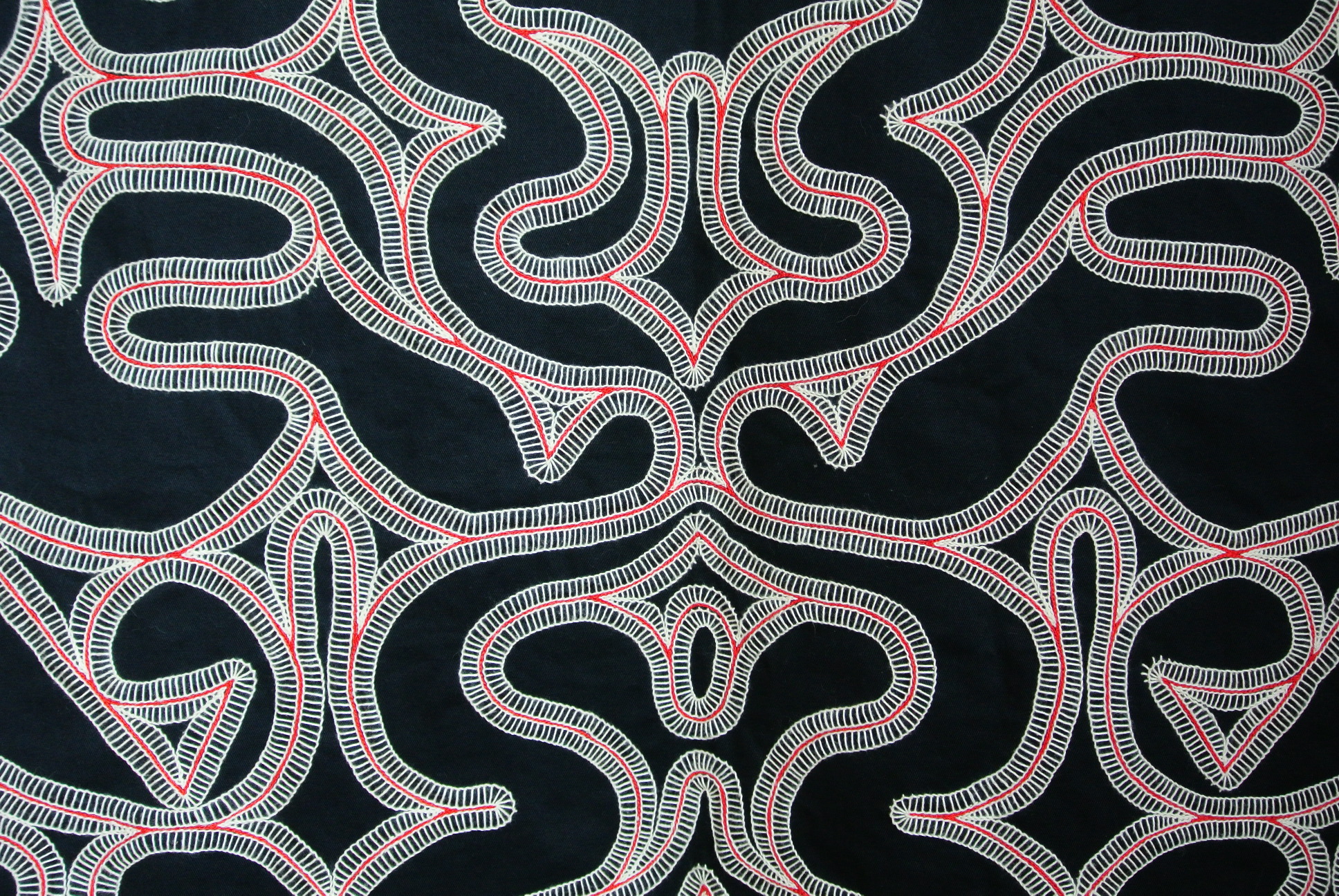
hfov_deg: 49.5
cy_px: 448
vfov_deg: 34.3
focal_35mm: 39
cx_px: 670
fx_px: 1452
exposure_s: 1/30
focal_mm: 14.5
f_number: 4
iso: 500
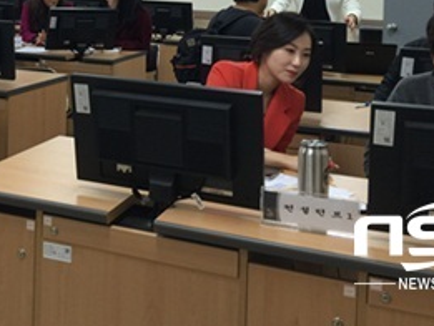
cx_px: 63
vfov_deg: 22.9
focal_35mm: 61
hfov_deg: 30.6
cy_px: -11
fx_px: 765
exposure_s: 1/15
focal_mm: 4.15
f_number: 2.2
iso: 32
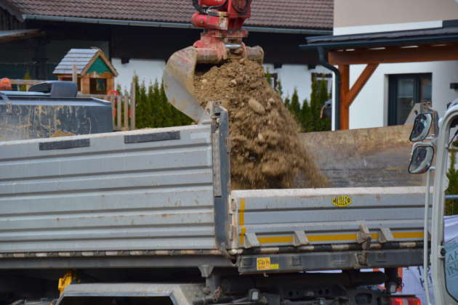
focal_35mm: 158
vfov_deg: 8.7
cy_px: 152
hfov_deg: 13.0
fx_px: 2004
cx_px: 229
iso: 160
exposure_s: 1/125
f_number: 5.6
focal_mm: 105
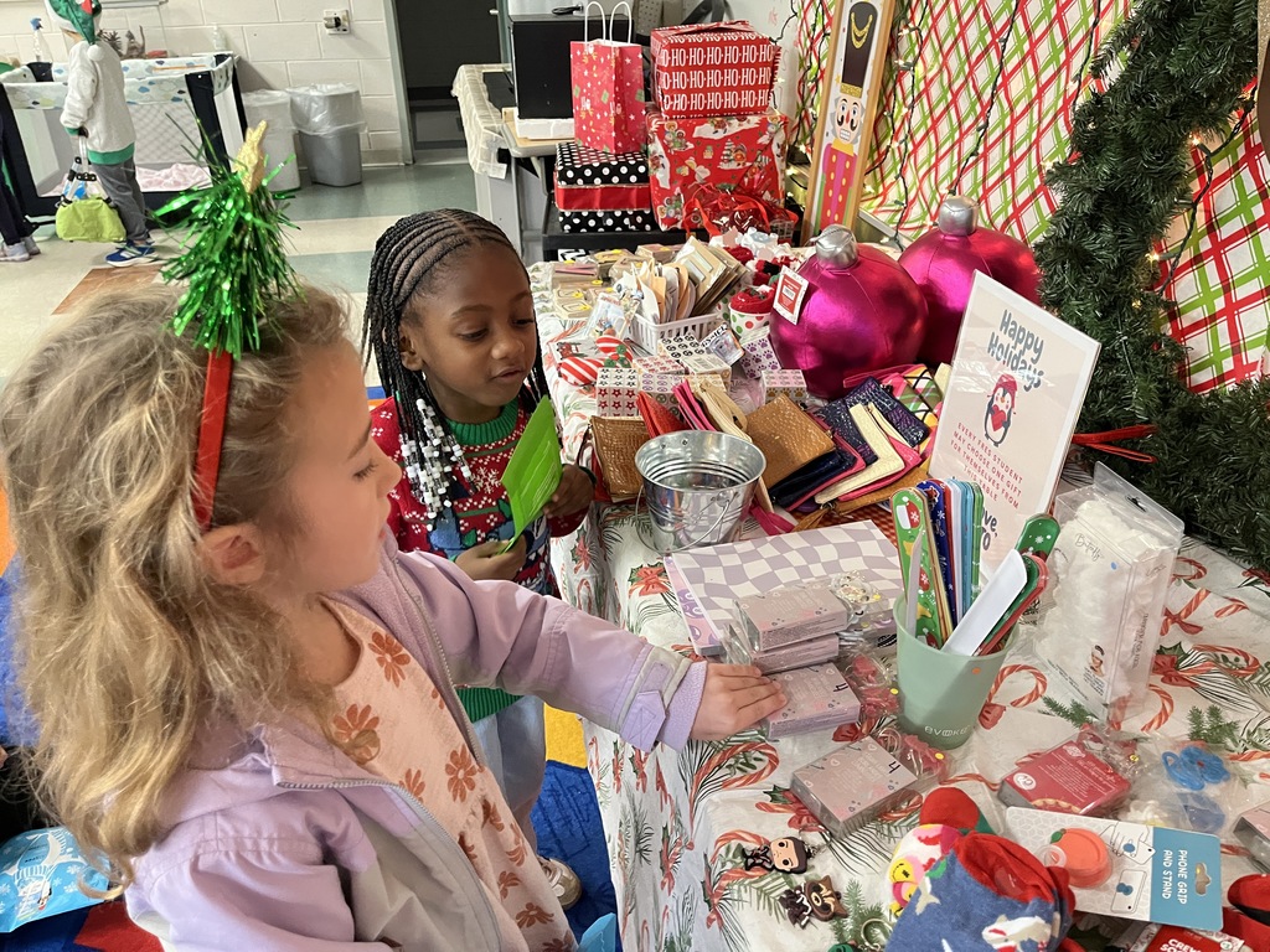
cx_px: 635
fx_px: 954
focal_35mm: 26
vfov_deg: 53.1
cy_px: 476
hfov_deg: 67.3
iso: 500
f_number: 1.6
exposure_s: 1/60
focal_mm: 5.1
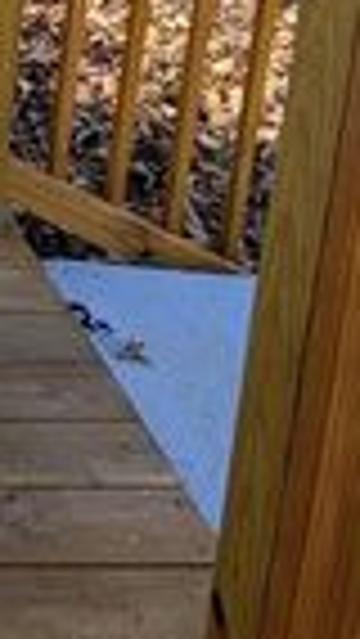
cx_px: -358
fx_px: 1000
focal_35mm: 59
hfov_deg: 16.0
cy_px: -122
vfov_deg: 30.3
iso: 48
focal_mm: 2.02
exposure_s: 1/293
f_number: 1.7
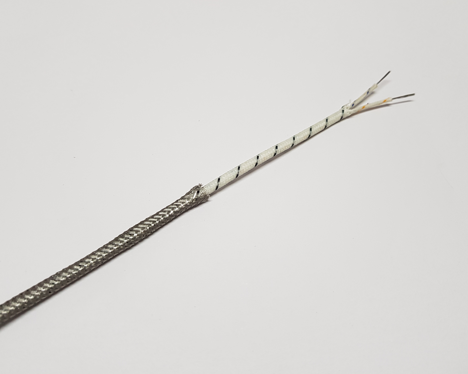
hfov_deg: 62.2
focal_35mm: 28
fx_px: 388
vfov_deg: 51.5
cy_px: 189
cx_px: 236
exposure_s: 1/50
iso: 125
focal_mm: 4.2
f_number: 1.7
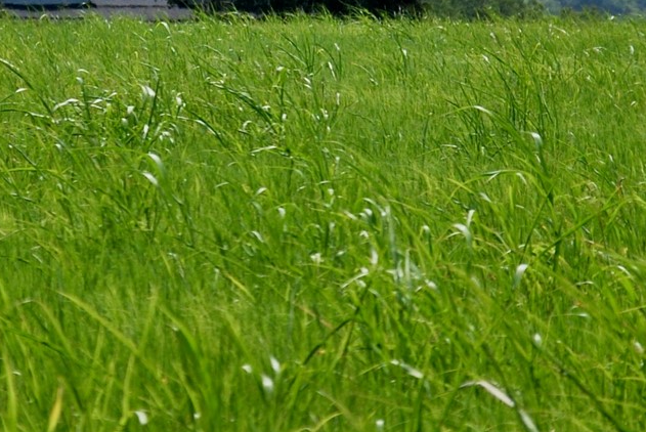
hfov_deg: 4.1
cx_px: 298
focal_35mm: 505
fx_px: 9070
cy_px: -111
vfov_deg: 2.7
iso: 100
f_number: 5.6
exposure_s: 1/500
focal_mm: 98
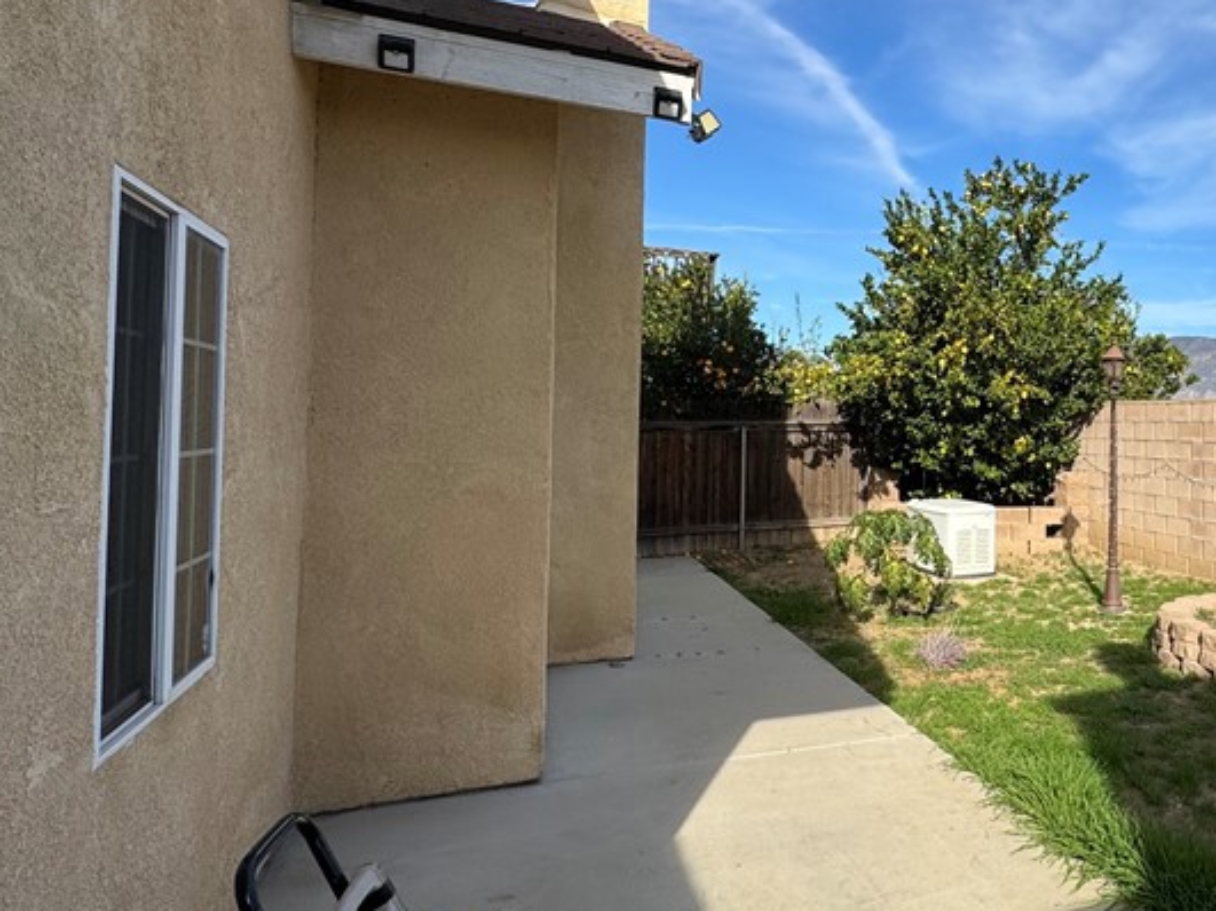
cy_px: 394
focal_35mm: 27
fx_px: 948
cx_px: 1037
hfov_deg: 58.2
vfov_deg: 51.2
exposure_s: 1/1927
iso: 50
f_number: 2.2
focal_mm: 2.22
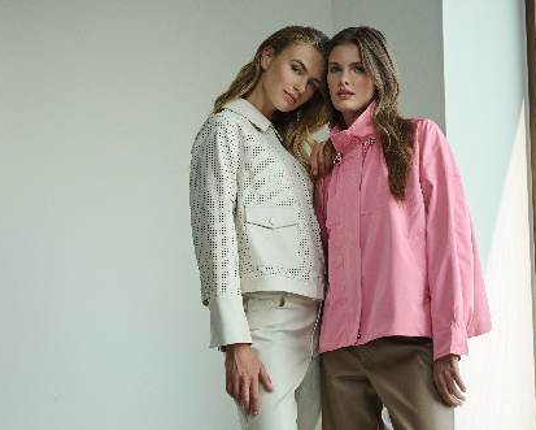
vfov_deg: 25.8
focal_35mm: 59
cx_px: 223
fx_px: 937
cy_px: 215
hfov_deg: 31.9
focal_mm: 52
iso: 200
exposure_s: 1/200
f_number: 4
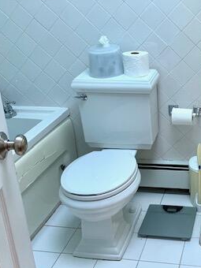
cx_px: 173
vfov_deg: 38.8
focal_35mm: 49
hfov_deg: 28.7
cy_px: 114
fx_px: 379
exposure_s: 1/60
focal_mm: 4.25
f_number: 1.8
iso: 125
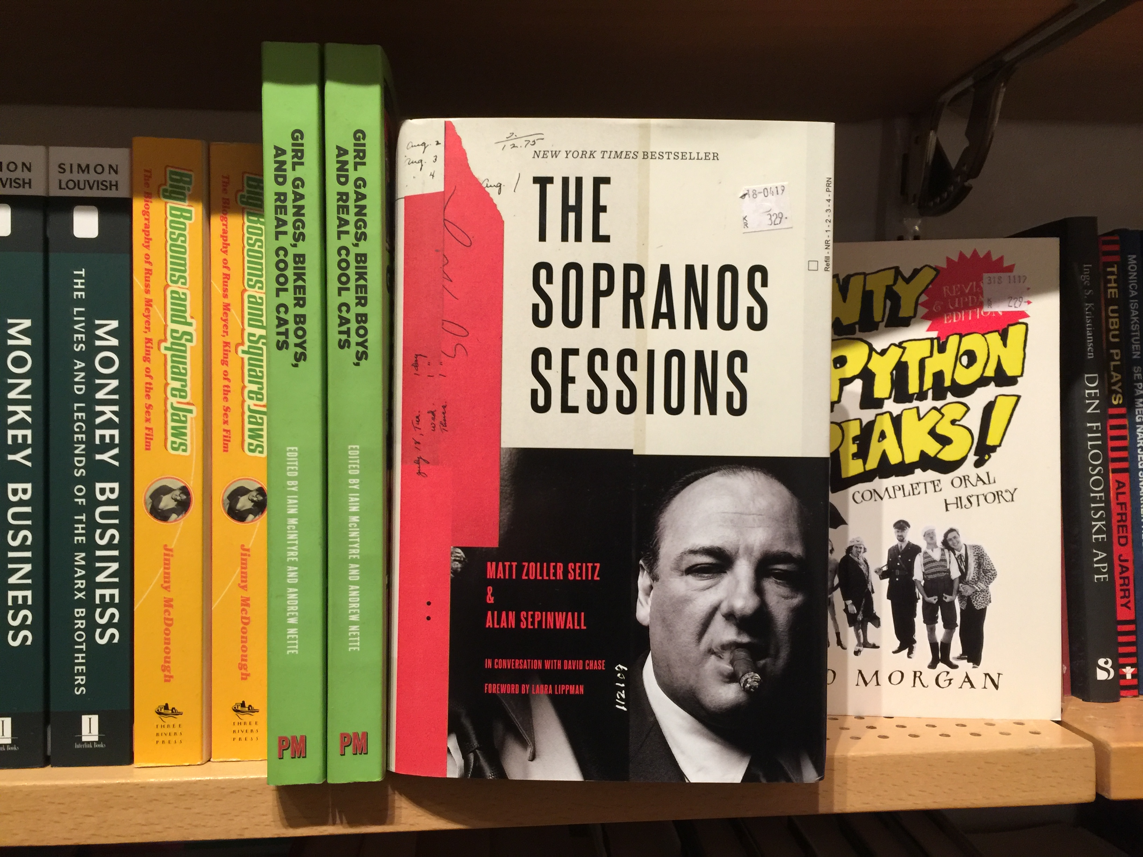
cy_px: 428
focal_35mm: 29
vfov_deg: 48.2
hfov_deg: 61.7
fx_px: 958
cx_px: 572
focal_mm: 4.15
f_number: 2.2
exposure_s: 1/17
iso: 100
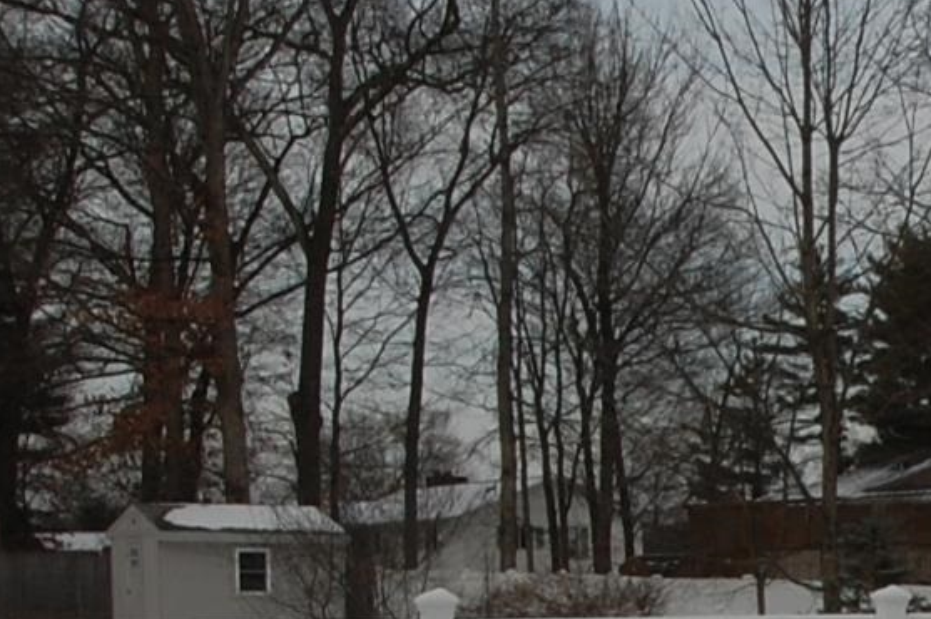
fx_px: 2092
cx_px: 1158
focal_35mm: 81
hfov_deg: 22.8
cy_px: 691
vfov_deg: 16.3
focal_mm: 10
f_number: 10
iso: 200
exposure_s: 1/400
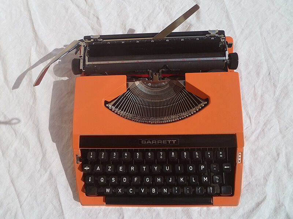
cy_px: 110
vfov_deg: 49.7
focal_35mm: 28
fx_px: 237
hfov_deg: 63.4
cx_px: 146
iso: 200
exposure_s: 1/500
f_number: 10
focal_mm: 5
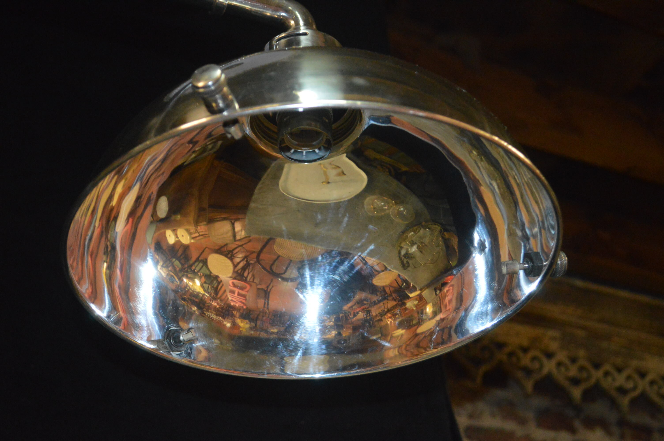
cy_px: 220
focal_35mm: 57
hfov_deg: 35.1
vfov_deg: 23.7
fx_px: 1050
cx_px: 332
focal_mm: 38
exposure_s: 1/60
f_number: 5
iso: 2800
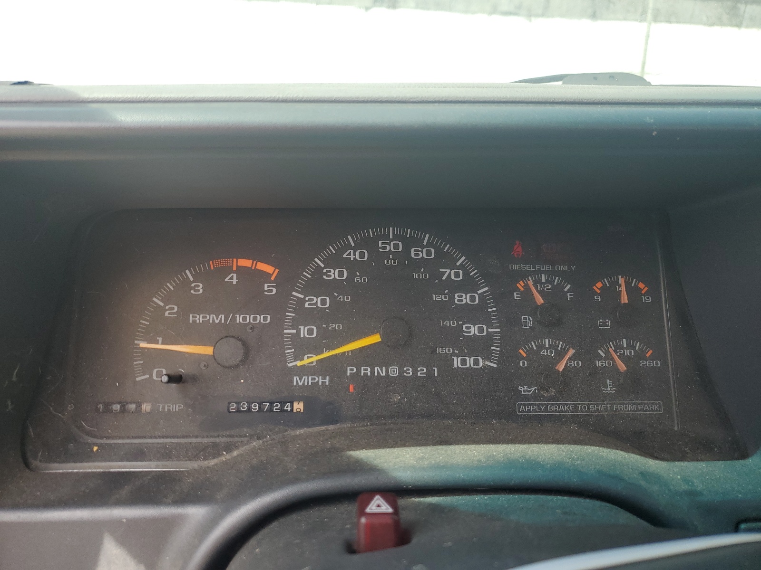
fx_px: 572
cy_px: 285
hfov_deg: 67.3
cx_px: 380
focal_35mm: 26
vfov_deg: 53.1
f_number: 1.5
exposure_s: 1/303
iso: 50
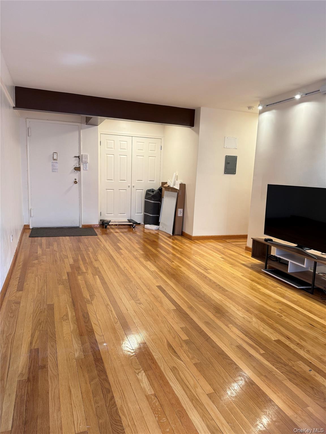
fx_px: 301
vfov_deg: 71.6
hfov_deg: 56.8
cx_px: 163
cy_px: 217
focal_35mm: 24
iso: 160
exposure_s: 1/60
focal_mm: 6.76
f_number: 1.78
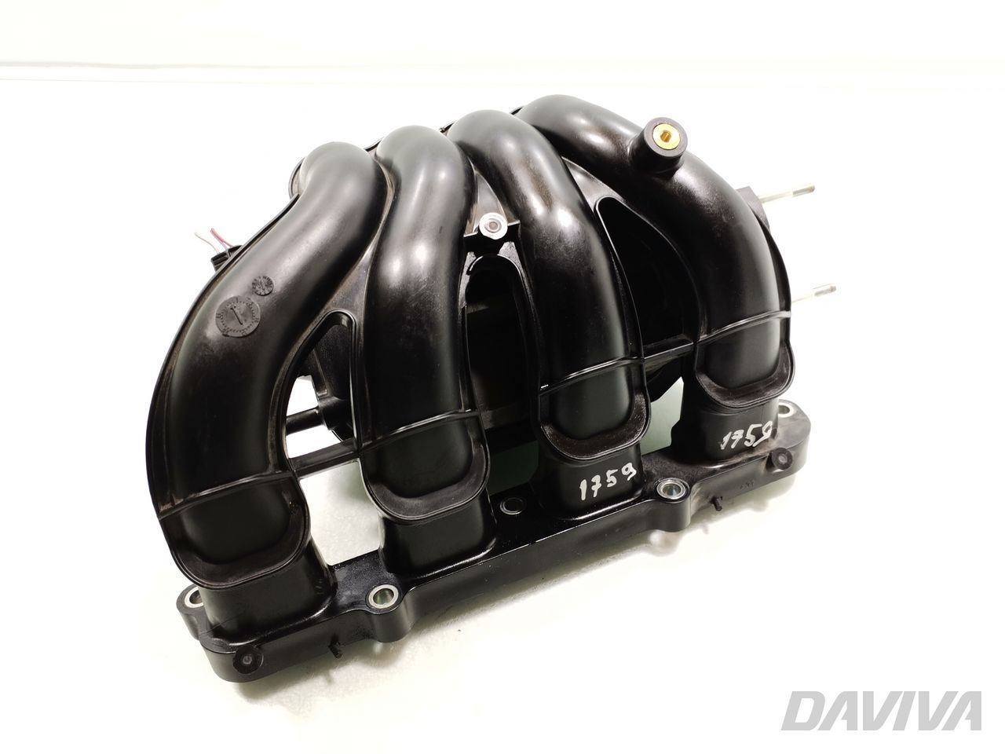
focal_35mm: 26
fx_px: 755
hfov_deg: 67.3
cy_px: 377
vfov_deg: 53.1
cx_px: 502
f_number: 1.8
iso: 50
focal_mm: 4.75
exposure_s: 1/50
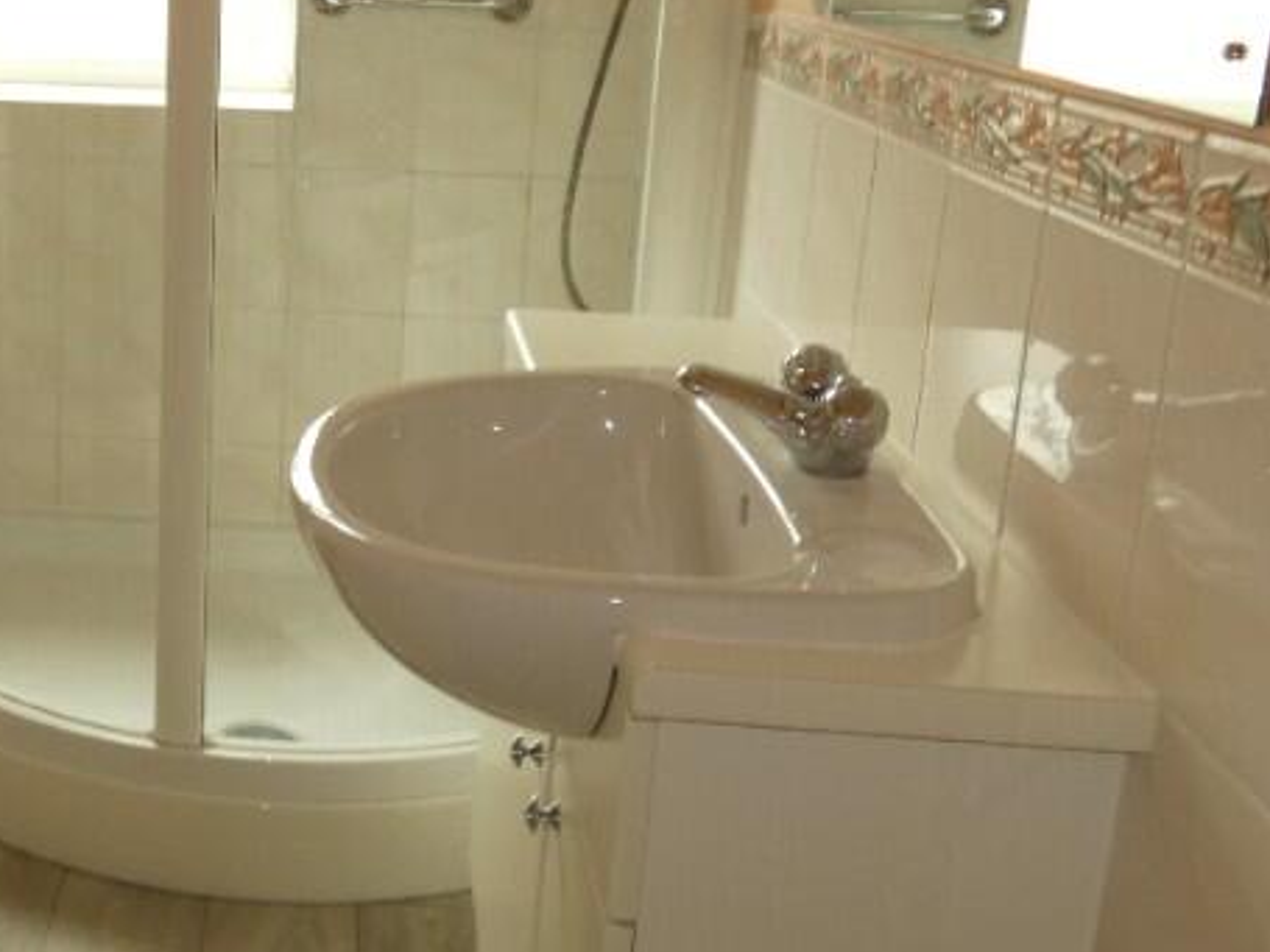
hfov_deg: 39.4
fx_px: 1651
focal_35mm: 45
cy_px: 327
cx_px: 159
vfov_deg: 31.9
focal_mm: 3.6
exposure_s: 1/25
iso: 80
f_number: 2.8
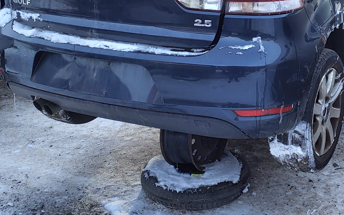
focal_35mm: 56
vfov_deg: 22.9
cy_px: 47
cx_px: 263
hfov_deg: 35.4
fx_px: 525
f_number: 1.9
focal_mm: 3.58
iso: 40
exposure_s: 1/149
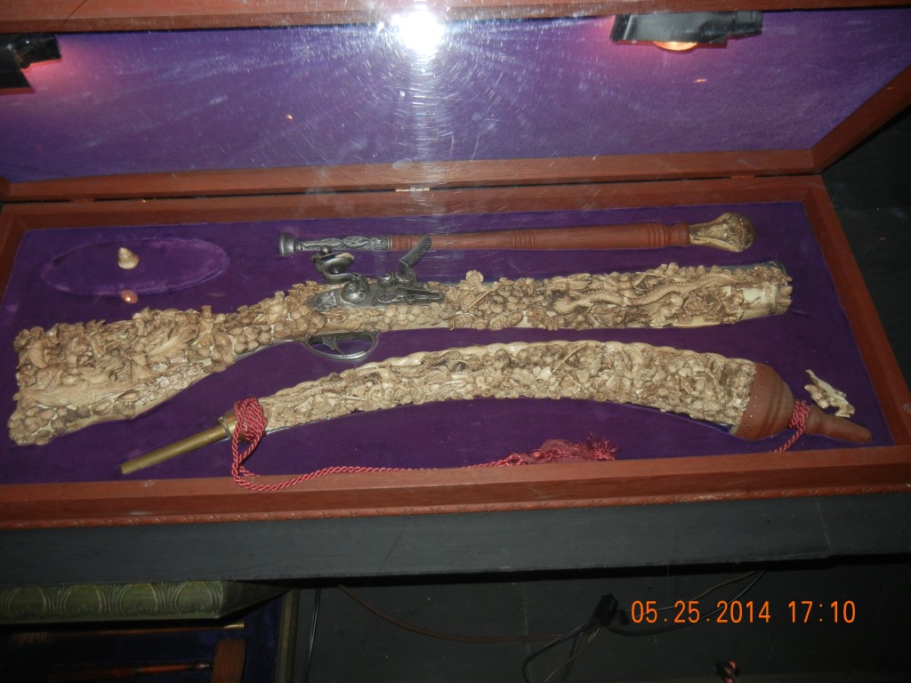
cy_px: 342
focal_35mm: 30
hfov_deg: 60.0
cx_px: 456
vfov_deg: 46.8
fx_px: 790
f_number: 3.5
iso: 200
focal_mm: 5.4
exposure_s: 1/30
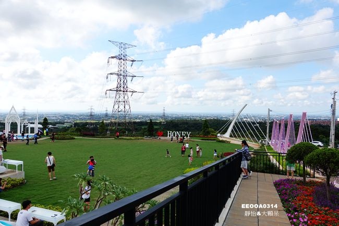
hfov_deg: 73.8
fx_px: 226
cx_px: 170
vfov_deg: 53.1
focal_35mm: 24
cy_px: 113
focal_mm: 8.8
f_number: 4
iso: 125
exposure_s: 1/100
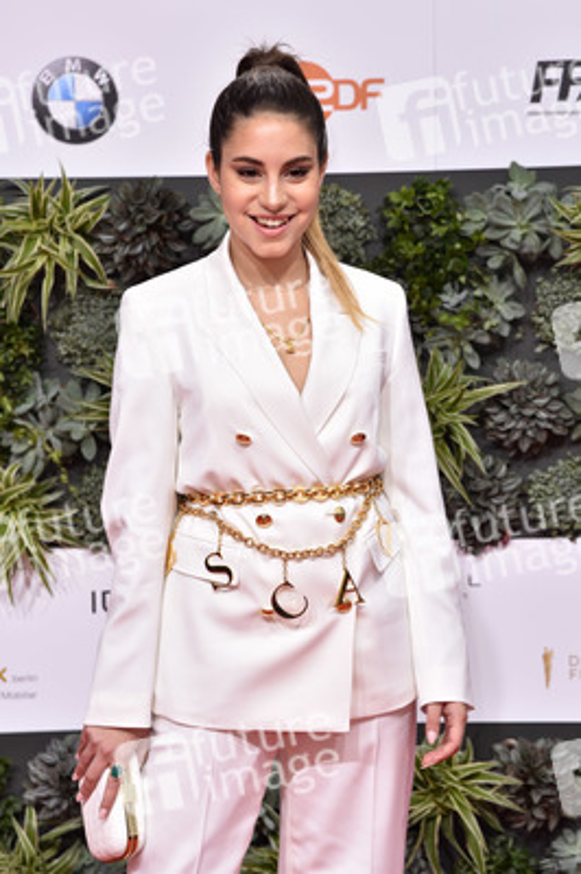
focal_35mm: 120
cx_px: 290
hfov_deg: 11.4
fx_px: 2910
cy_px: 437
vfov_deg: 17.1
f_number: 6.3
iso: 400
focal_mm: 120
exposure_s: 1/160
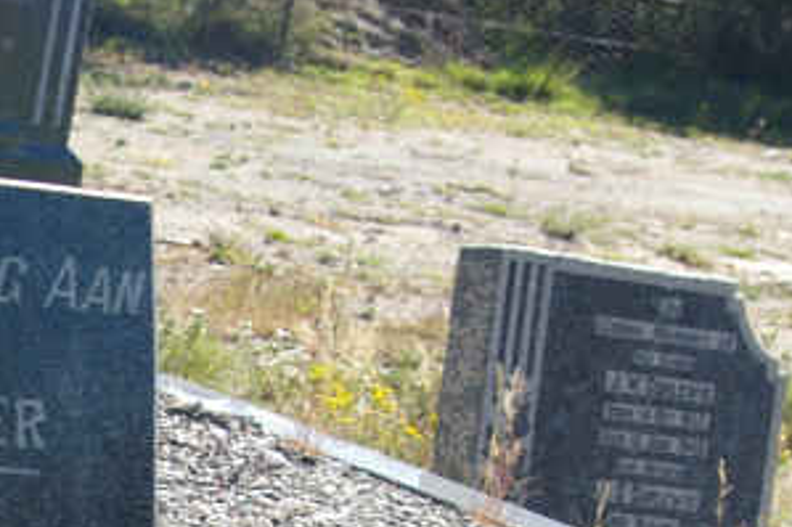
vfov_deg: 8.2
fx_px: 3596
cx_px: -294
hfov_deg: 12.1
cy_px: 747
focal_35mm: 164
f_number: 8
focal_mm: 35
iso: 200
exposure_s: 1/180
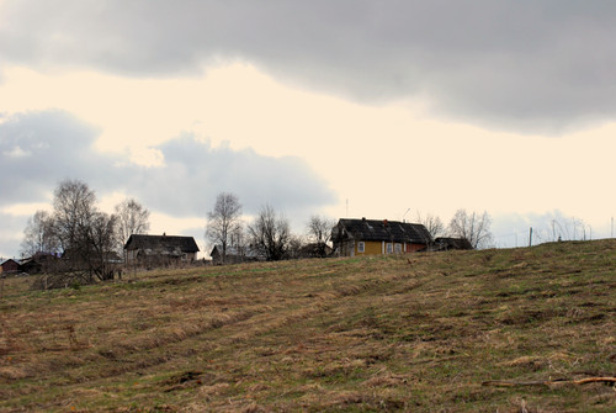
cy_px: 206
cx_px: 308
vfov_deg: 13.9
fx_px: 1696
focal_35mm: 99
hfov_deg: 20.6
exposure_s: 1/640
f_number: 8
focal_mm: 66
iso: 400
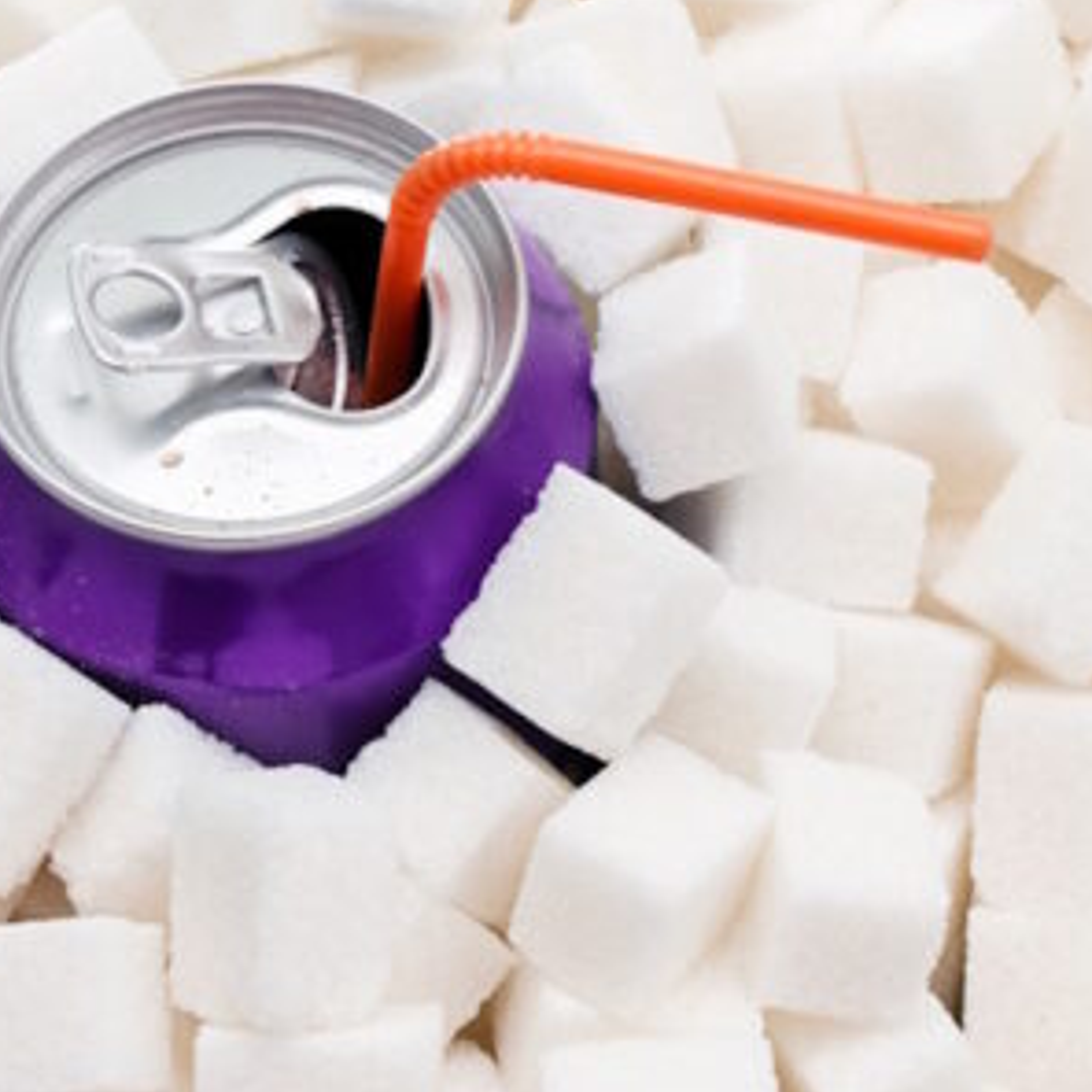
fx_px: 1927
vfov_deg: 31.6
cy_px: 524
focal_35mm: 54
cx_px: 437
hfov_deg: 31.5
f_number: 8
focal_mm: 35
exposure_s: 1/125
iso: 100
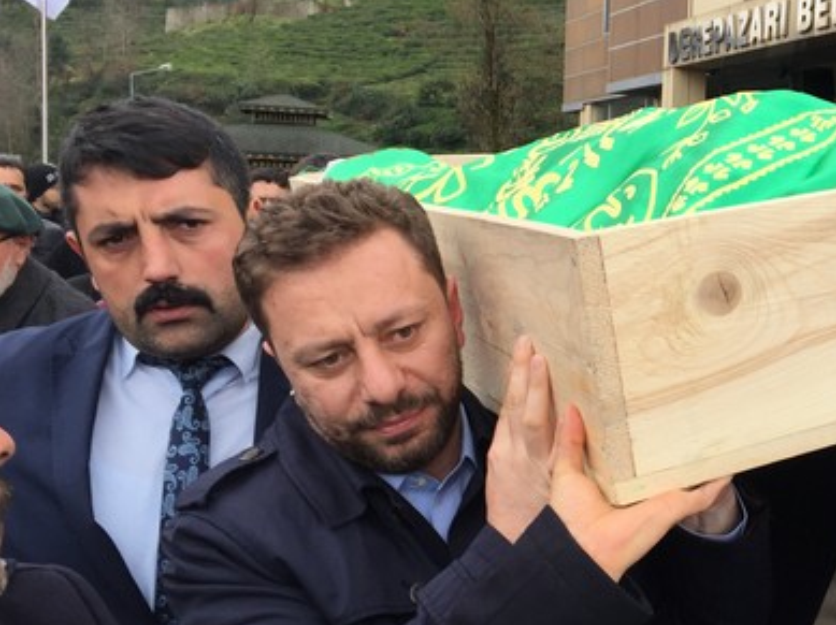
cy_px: 346
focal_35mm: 50
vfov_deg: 29.0
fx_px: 1206
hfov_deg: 36.3
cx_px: 718
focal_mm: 4.15
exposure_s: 1/338
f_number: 2.2
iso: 32
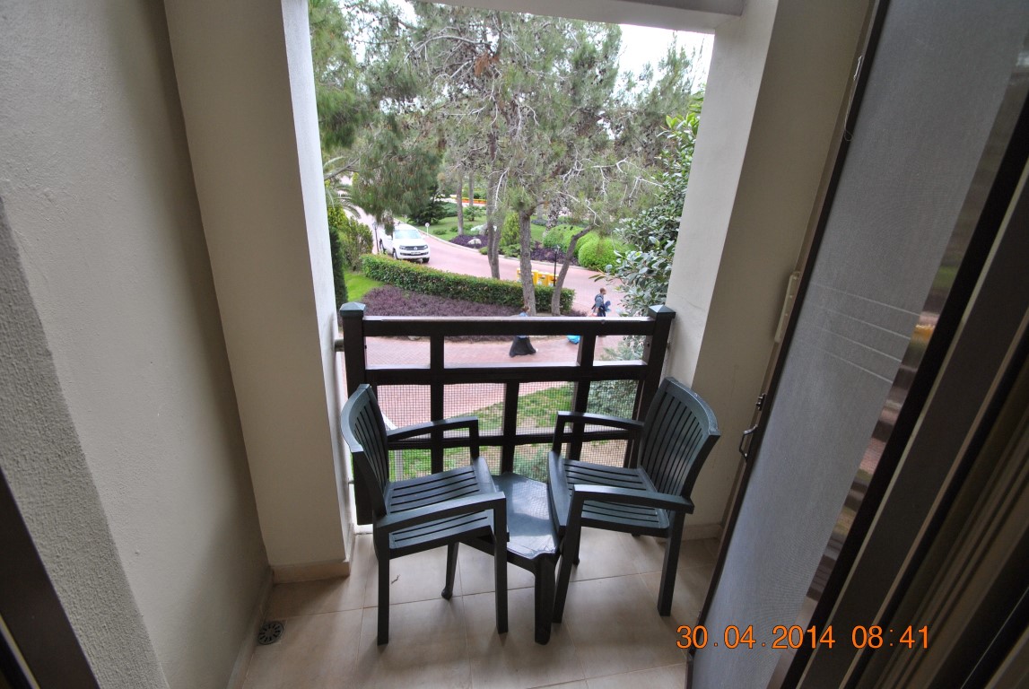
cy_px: 344
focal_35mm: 15
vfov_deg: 77.5
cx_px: 514
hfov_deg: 100.3
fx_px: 429
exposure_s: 1/100
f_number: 5
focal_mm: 10
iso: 200
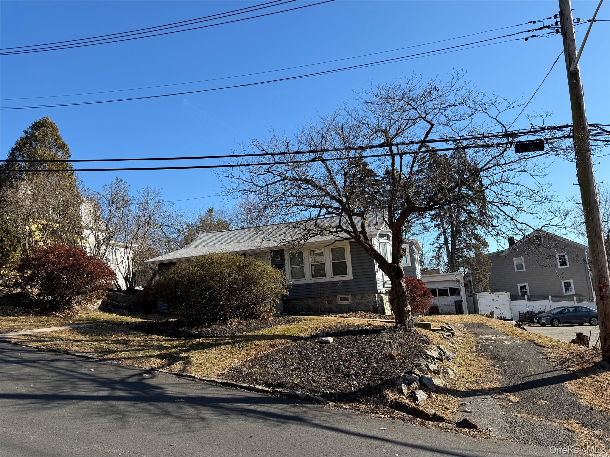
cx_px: 305
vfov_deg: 56.8
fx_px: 423
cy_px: 228
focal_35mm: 24
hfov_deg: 71.6
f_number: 1.78
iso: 80
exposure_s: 1/3021
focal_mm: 6.76
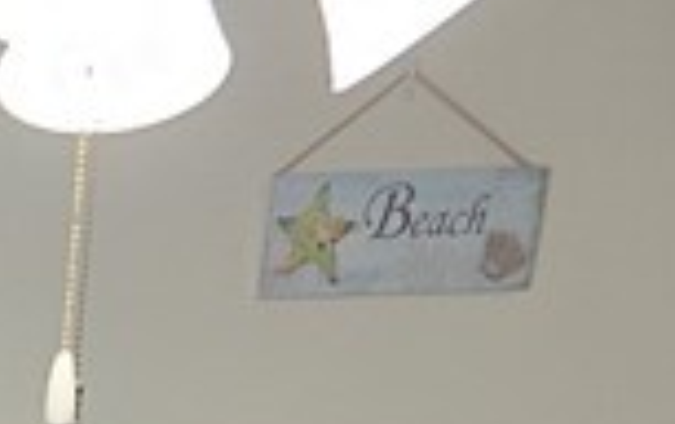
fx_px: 3002
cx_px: -785
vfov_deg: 6.7
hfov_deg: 11.3
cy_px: 1550
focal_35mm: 163
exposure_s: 1/120
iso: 160
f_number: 1.7
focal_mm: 6.3
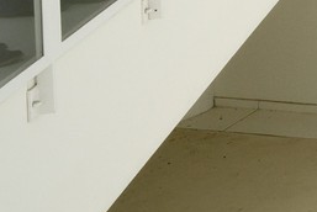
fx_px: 767
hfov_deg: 11.7
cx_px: 937
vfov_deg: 12.2
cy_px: -309
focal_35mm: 87
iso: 800
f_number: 14
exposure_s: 1/250
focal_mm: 14
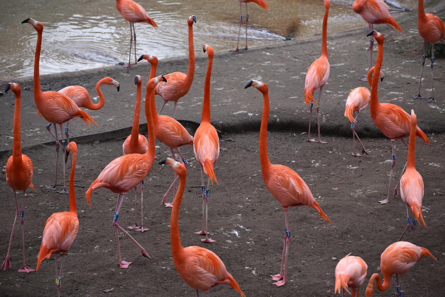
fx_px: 1731
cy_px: 148
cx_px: 222
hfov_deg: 14.7
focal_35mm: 140
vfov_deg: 9.8
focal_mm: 140
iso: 110
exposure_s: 1/320
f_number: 4.8
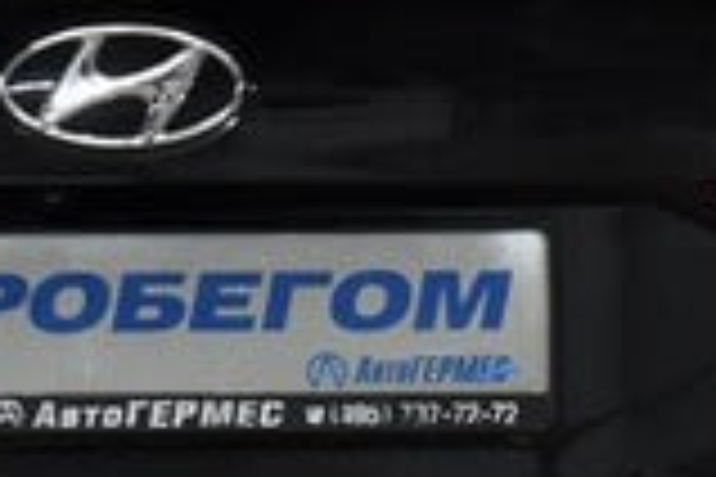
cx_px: 162
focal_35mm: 407
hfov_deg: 5.1
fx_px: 8094
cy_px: 86
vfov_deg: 3.4
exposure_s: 1/60
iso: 800
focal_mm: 48
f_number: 5.6
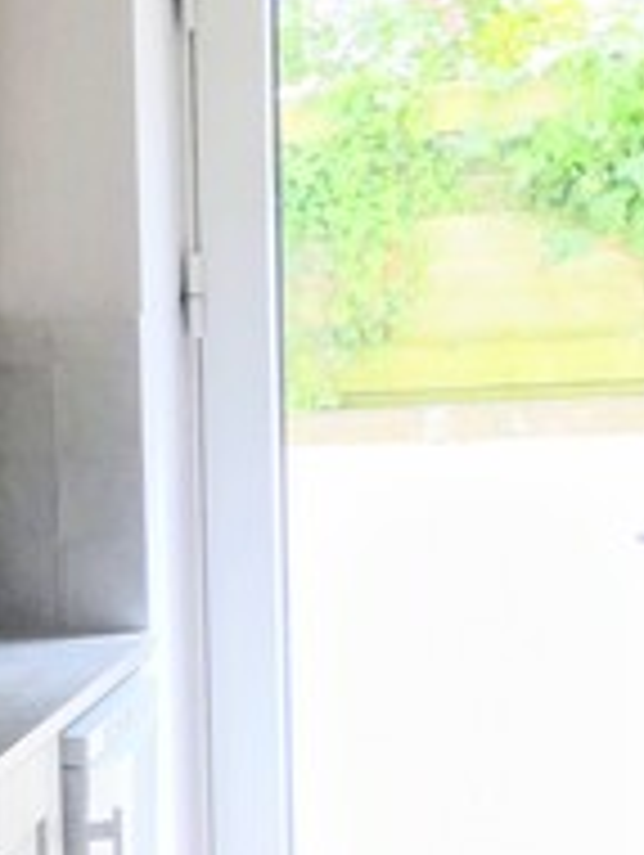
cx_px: -77
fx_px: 2698
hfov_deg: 13.3
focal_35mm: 109
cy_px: 698
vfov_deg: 17.9
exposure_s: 1/161
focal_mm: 3.95
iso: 50
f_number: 1.8
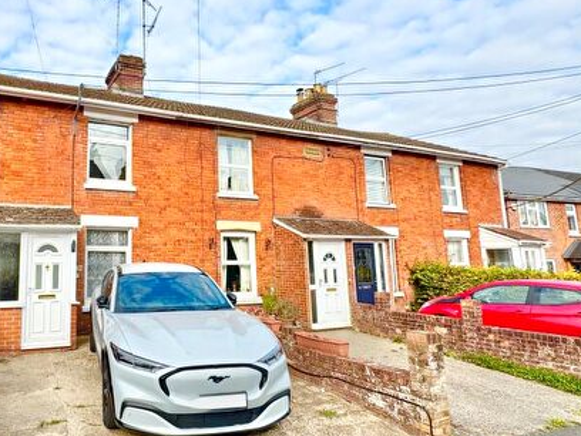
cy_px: 206
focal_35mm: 24
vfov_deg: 56.8
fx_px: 403
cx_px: 140
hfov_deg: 66.7
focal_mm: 2.22
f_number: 2.2
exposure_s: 1/1256
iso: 40
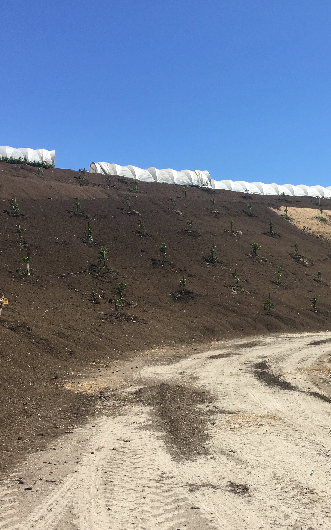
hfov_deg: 28.8
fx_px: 635
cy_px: 338
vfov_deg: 44.8
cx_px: 248
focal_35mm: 44
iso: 25
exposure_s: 1/1748
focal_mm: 4.15
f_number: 2.2
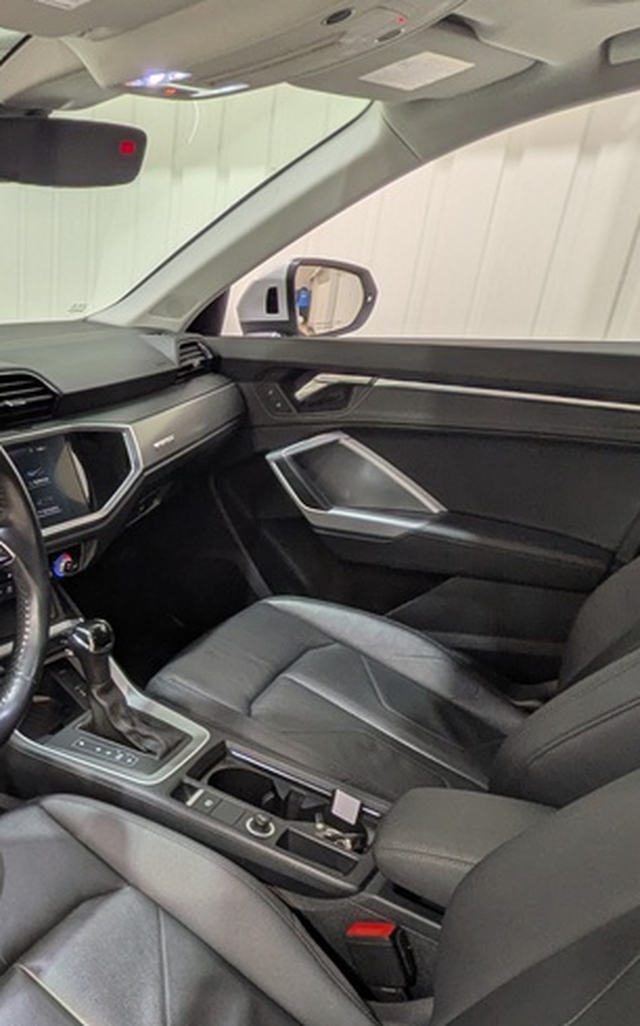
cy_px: 639
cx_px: -38
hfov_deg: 35.6
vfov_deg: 60.5
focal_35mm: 31
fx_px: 866
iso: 49
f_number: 2.2
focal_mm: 1.83
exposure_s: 1/50
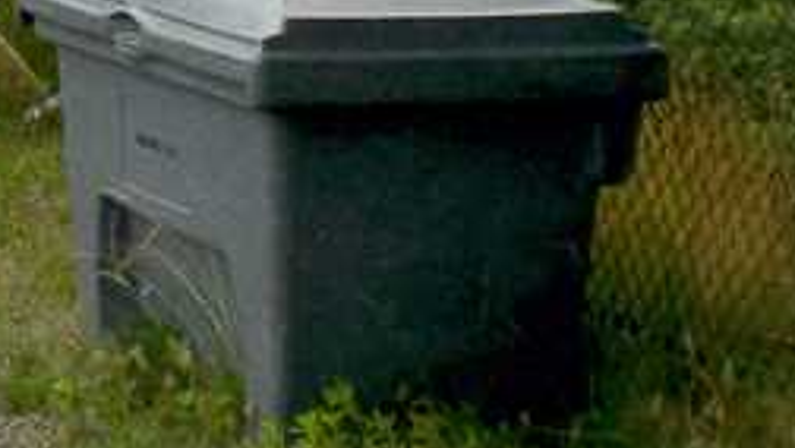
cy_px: -281
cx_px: -243
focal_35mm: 155
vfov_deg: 7.7
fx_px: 3269
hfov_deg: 13.4
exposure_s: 1/800
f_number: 3.1
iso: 64
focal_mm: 6.3
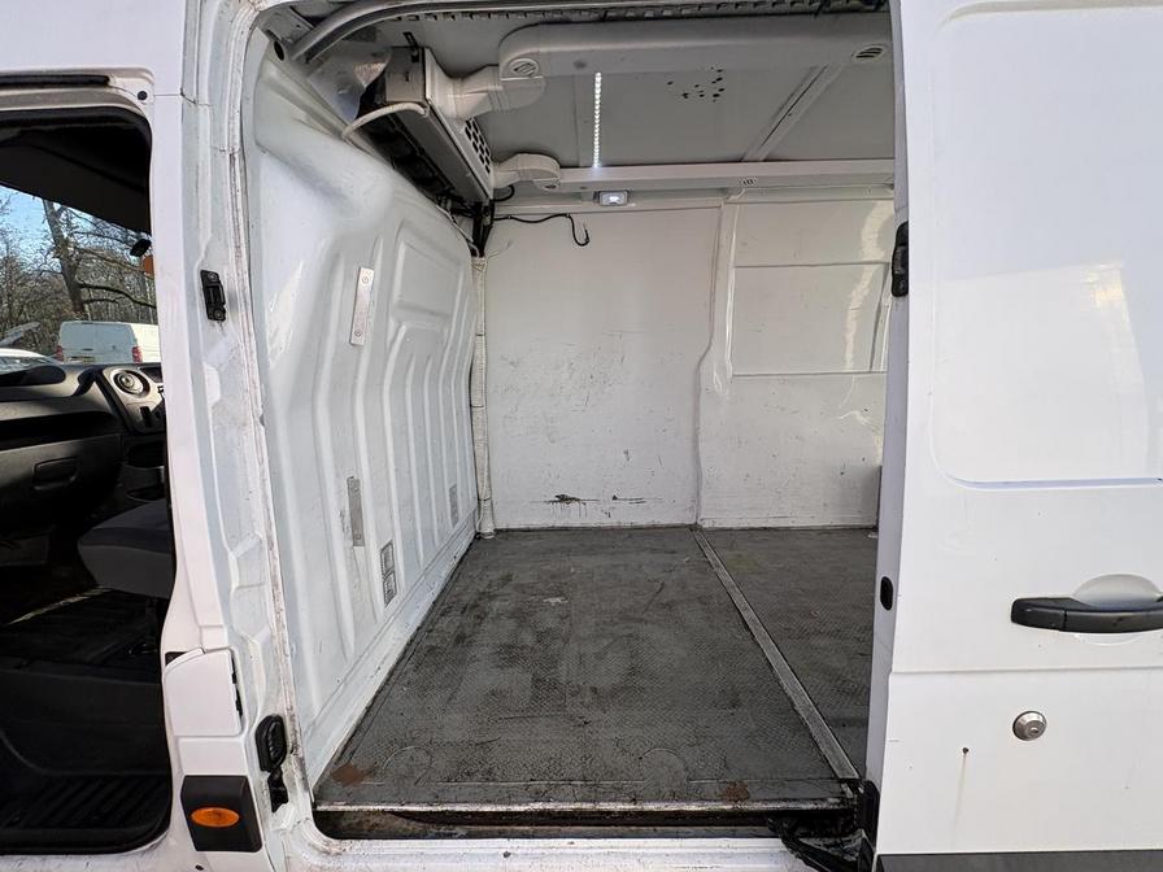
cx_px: 582
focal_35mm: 14
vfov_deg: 85.7
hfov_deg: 102.1
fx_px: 470
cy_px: 436
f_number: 2.2
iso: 40
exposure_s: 1/354
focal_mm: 2.22
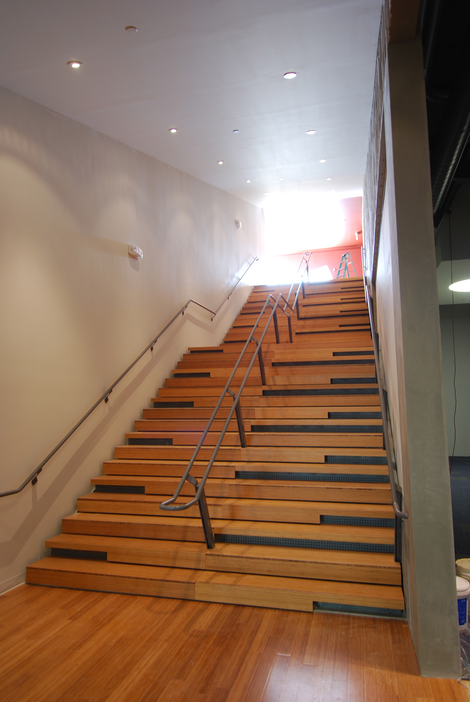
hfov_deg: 53.3
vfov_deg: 73.7
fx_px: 469
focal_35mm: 24
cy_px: 351
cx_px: 235
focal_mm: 16
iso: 100
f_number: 2.8
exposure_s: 1/6
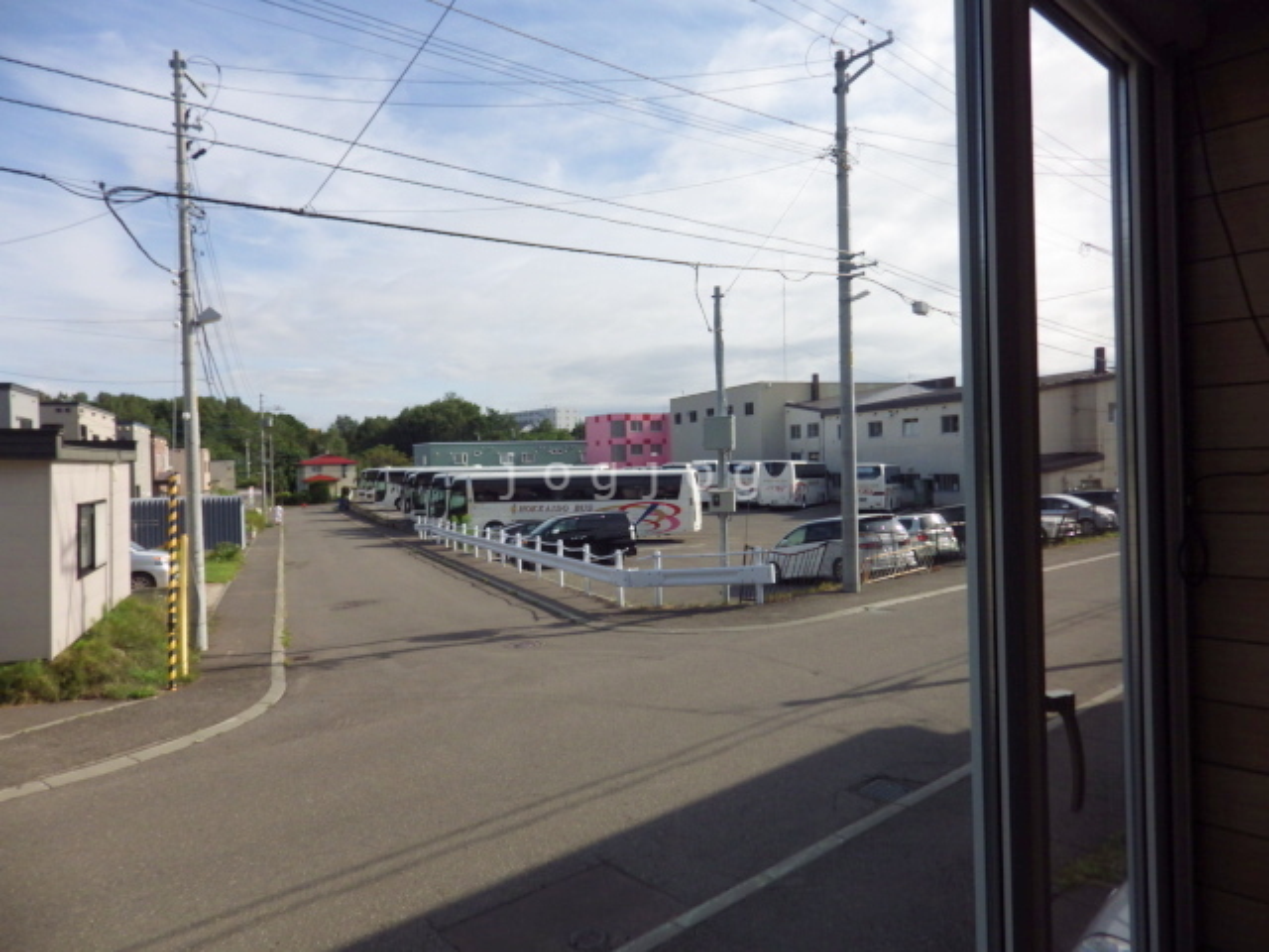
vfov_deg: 61.1
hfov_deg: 76.4
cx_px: 634
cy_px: 476
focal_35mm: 22
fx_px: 807
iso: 100
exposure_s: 1/160
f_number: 9.7
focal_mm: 4
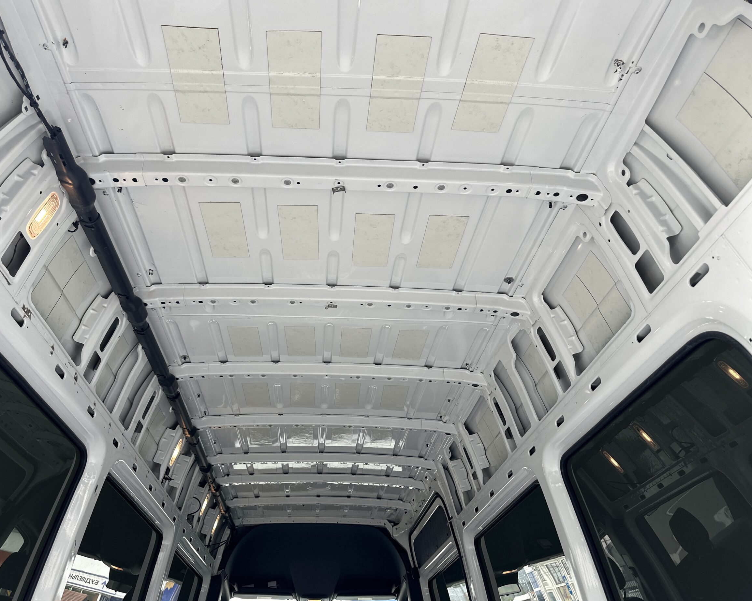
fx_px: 579
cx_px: 336
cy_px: 303
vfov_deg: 54.9
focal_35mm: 26
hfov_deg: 65.9
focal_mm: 6.86
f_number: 1.78
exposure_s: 1/135
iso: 64
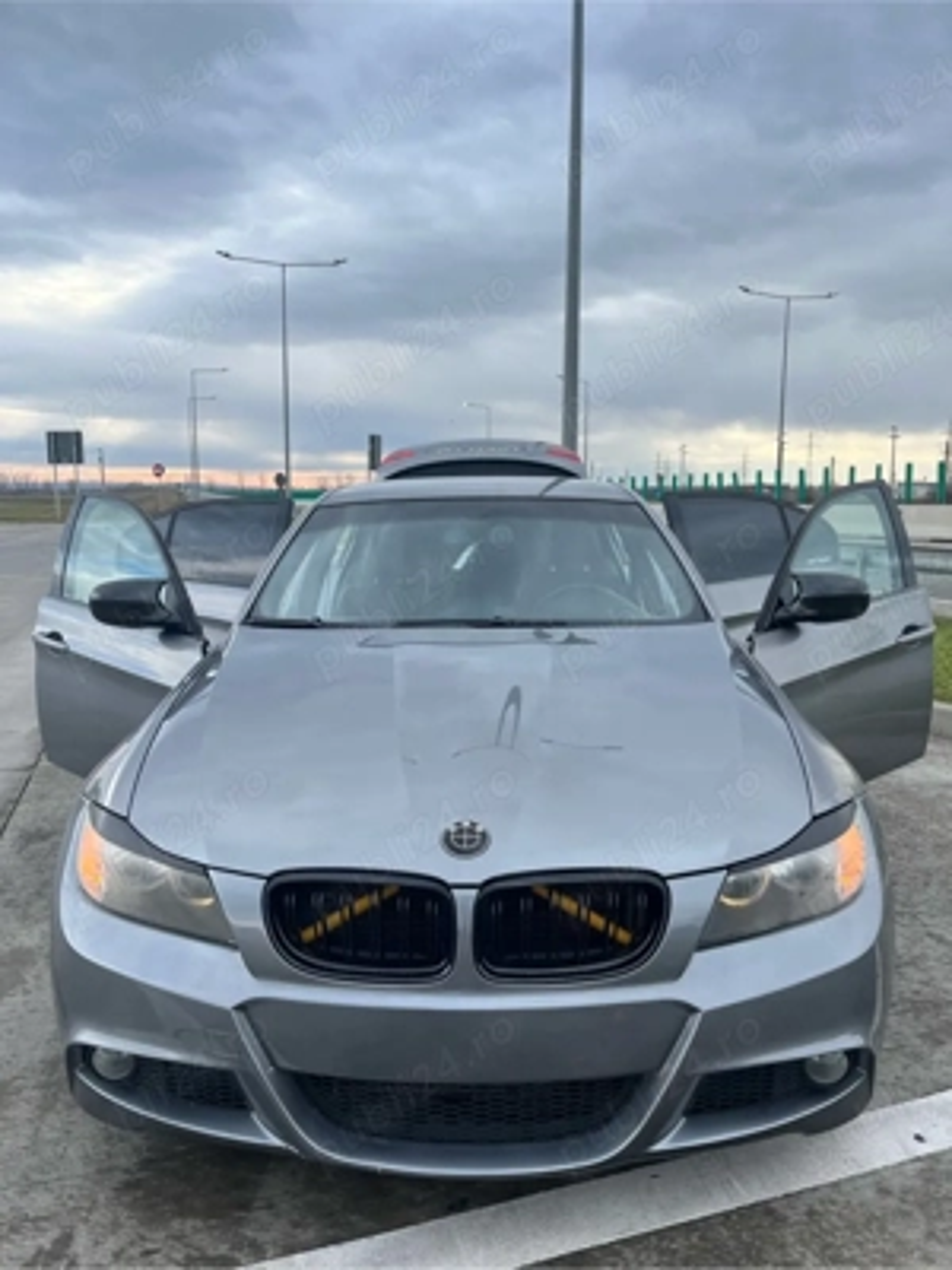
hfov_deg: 53.1
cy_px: 635
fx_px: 953
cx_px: 476
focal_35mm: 26
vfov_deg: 67.3
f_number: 1.6
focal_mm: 5.1
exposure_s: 1/827
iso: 50
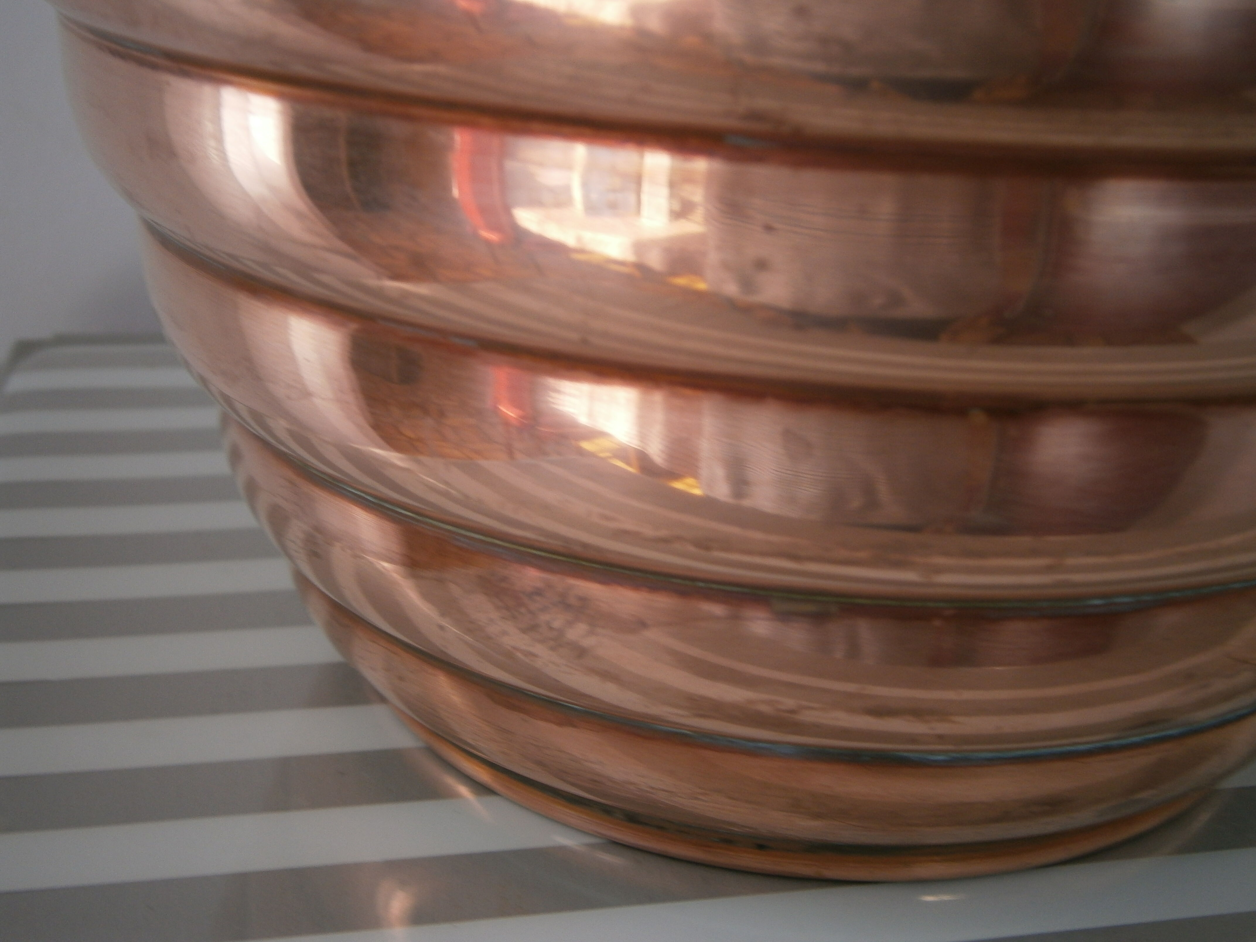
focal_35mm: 47
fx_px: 1705
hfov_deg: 40.4
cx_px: 628
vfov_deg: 30.9
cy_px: 471
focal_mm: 8.3
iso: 80
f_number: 3.4
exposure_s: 1/40
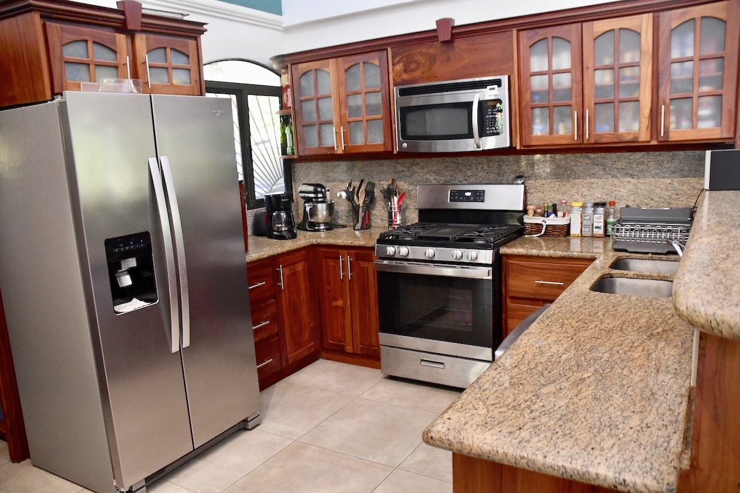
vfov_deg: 47.9
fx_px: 555
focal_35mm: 27
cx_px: 370
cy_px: 246
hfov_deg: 67.4
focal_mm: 18
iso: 2500
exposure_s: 1/125
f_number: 3.5
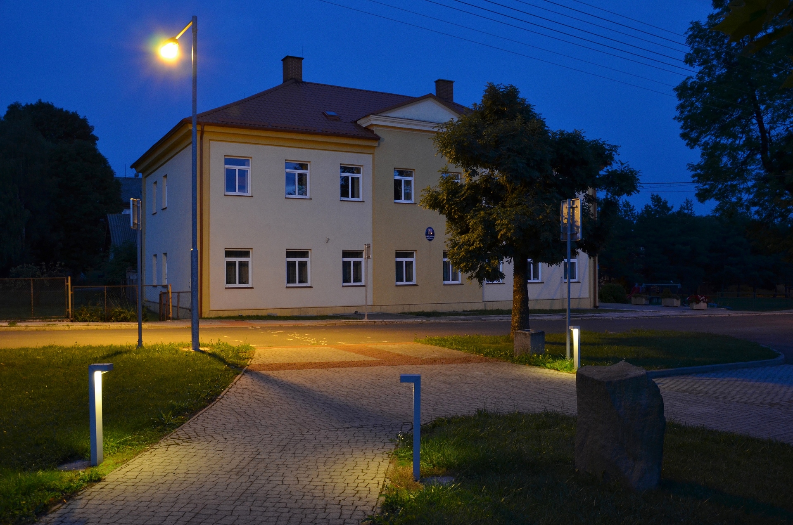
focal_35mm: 32
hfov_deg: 59.6
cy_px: 262
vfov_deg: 41.5
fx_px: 692
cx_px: 396
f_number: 6.3
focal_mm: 21
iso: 800
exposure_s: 1/3
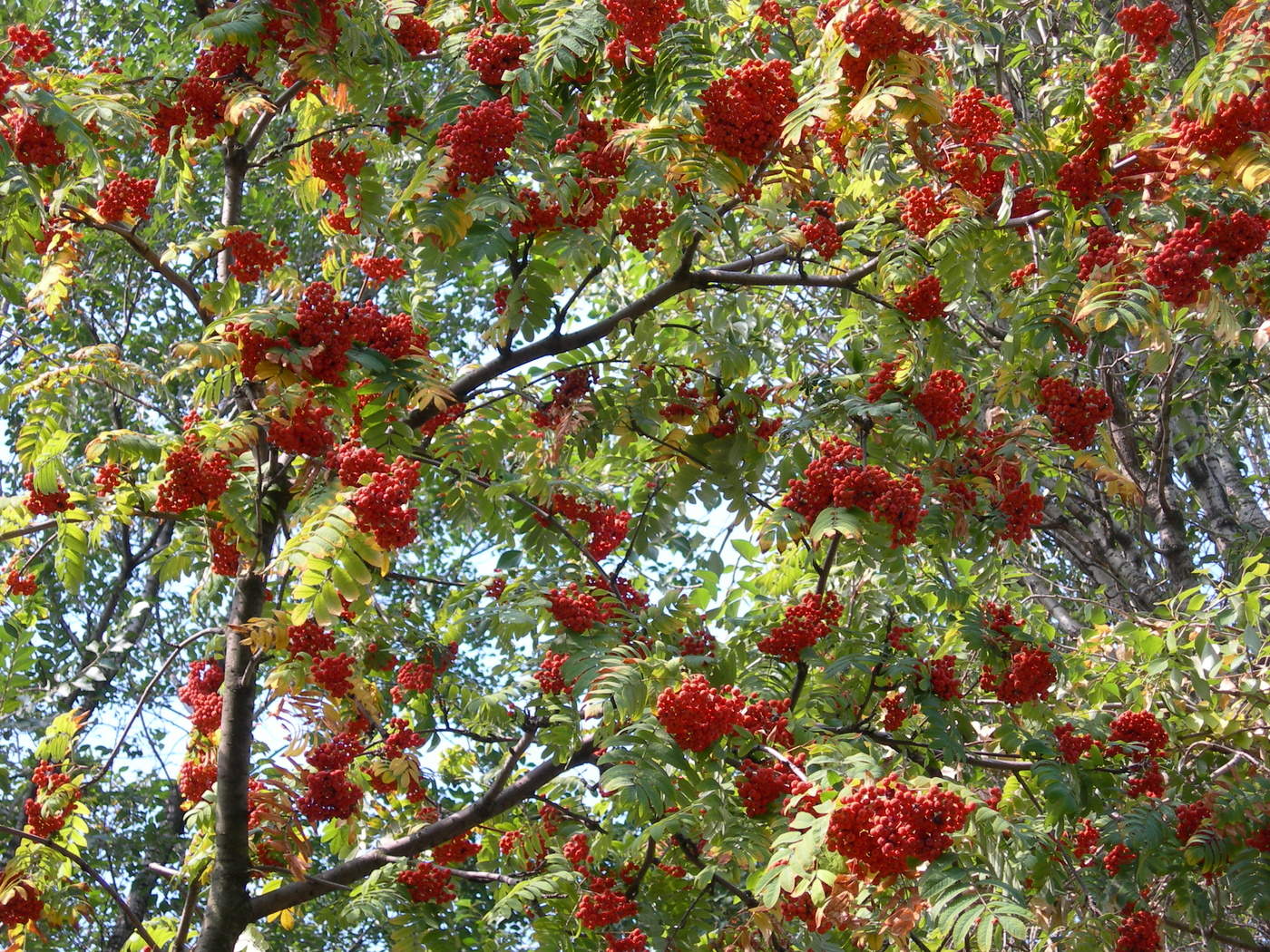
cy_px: 476
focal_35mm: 82
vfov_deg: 18.0
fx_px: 3008
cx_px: 635
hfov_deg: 23.8
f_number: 4
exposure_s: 1/61.4
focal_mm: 17
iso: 50
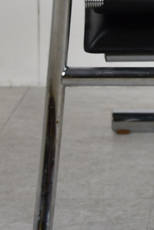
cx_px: 200
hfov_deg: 5.5
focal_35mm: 247
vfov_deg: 8.3
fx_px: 1583
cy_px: 9
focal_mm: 26
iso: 160
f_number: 3.8
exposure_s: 1/80
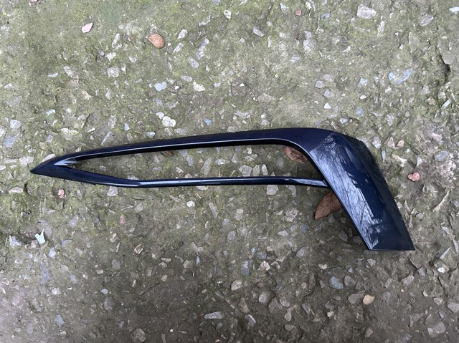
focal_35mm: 26
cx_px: 230
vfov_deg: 53.0
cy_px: 172
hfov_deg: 67.3
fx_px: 344
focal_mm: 5.7
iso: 500
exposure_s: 1/60
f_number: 1.5
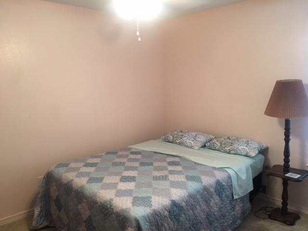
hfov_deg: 61.7
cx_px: 154
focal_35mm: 29
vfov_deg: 48.2
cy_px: 116
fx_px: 258
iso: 64
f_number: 2.2
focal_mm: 4.15
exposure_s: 1/30
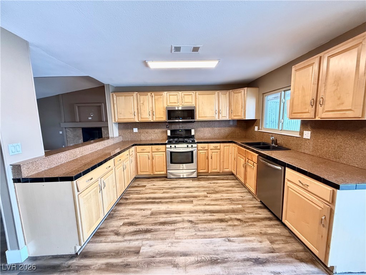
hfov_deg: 102.1
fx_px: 148
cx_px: 183
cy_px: 138
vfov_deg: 85.7
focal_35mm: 14
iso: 640
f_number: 2.2
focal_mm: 2.22
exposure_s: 1/60
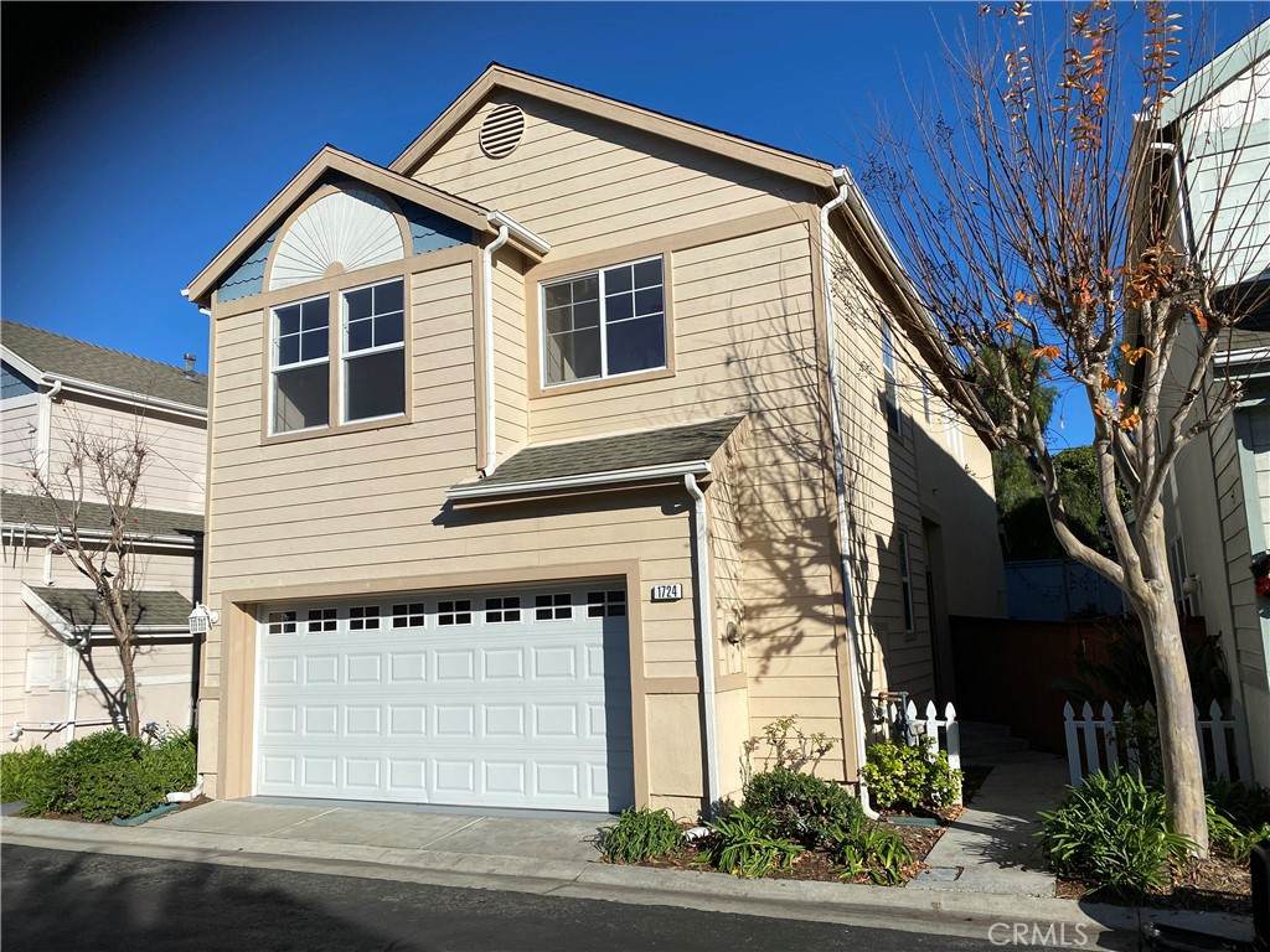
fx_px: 954
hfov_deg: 67.3
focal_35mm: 26
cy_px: 476
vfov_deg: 53.1
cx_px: 635
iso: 32
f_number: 1.8
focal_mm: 4.25
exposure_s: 1/5495
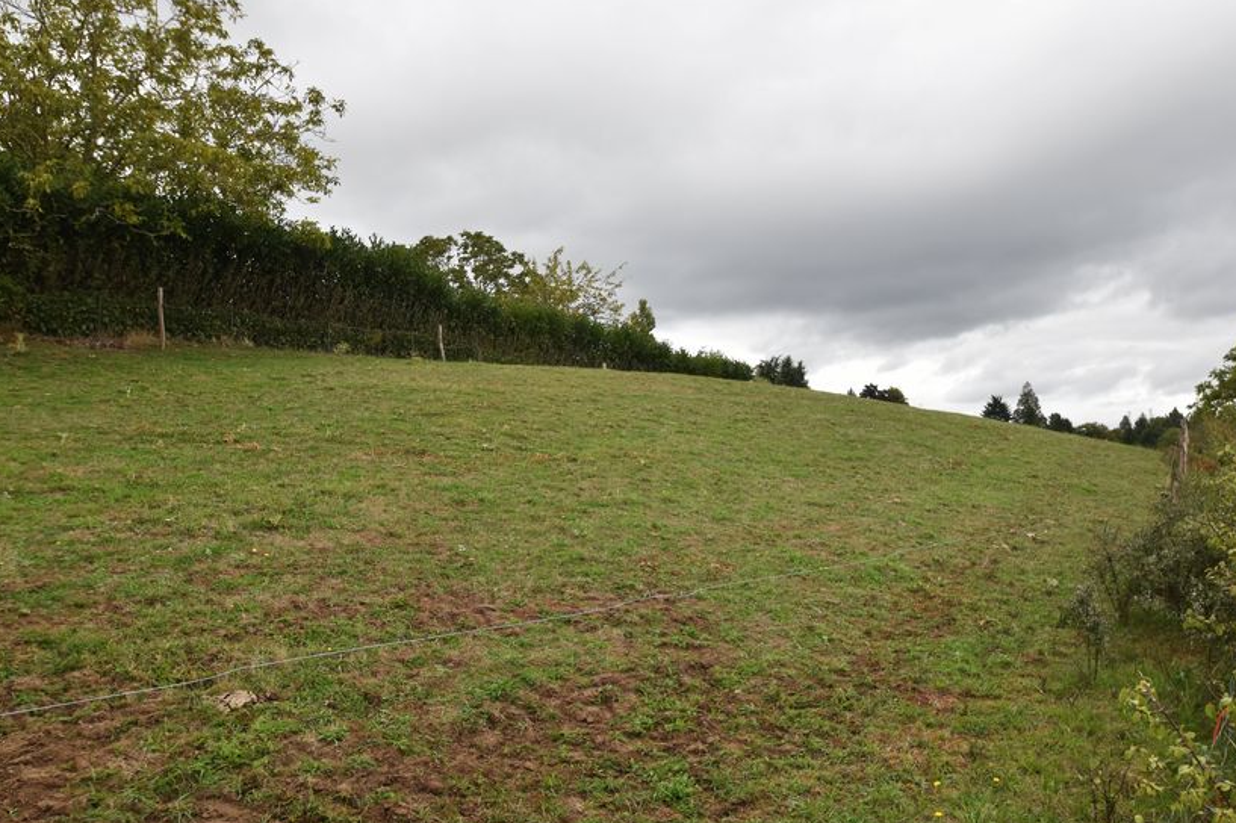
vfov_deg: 47.8
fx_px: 927
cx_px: 667
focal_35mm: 27
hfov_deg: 67.3
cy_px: 451
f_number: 8
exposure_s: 1/250
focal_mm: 14
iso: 250
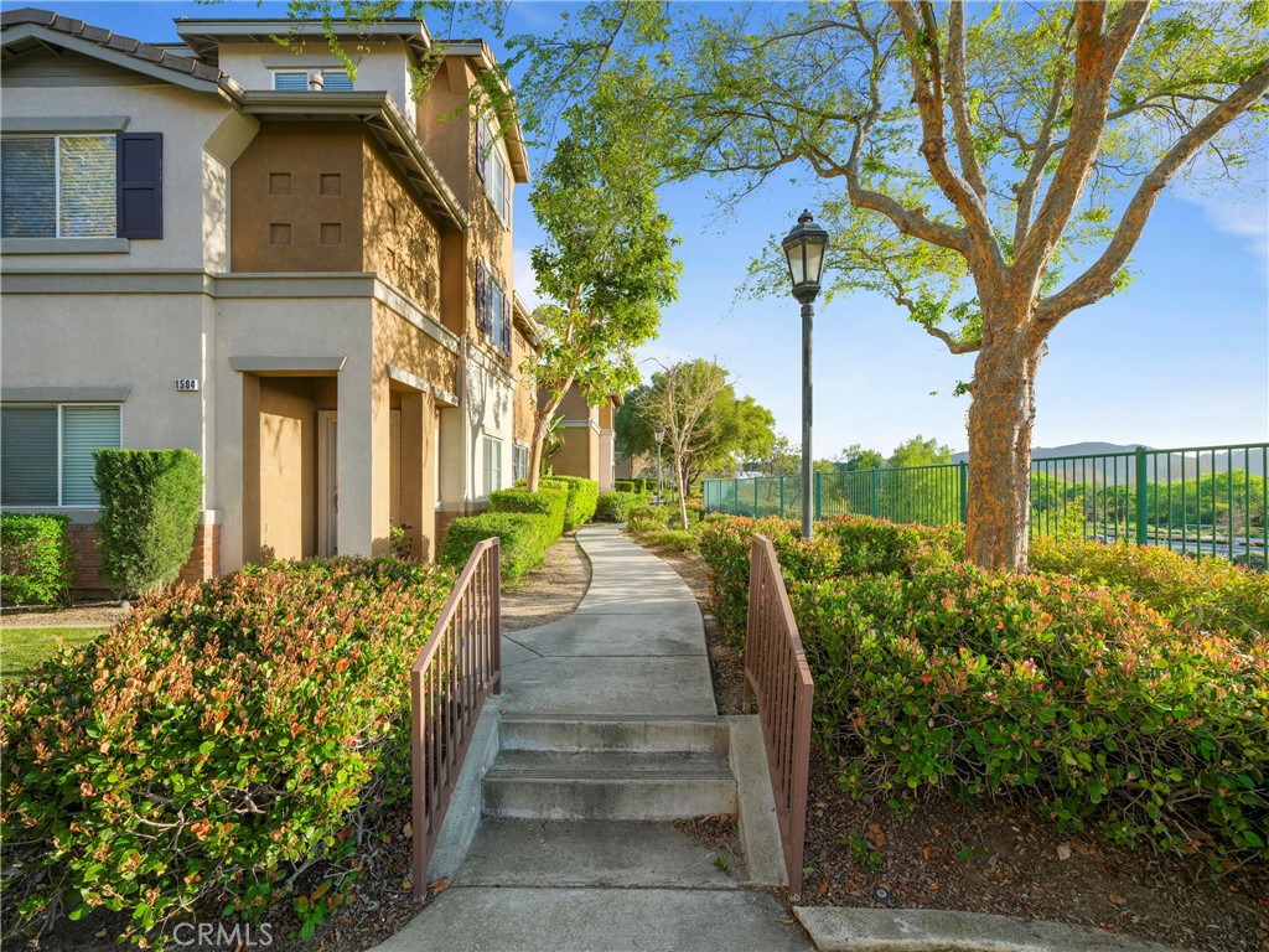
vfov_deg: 78.1
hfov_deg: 94.5
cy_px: 476
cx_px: 634
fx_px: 587
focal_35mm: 16
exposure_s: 1/100
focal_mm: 20
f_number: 7.1
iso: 320
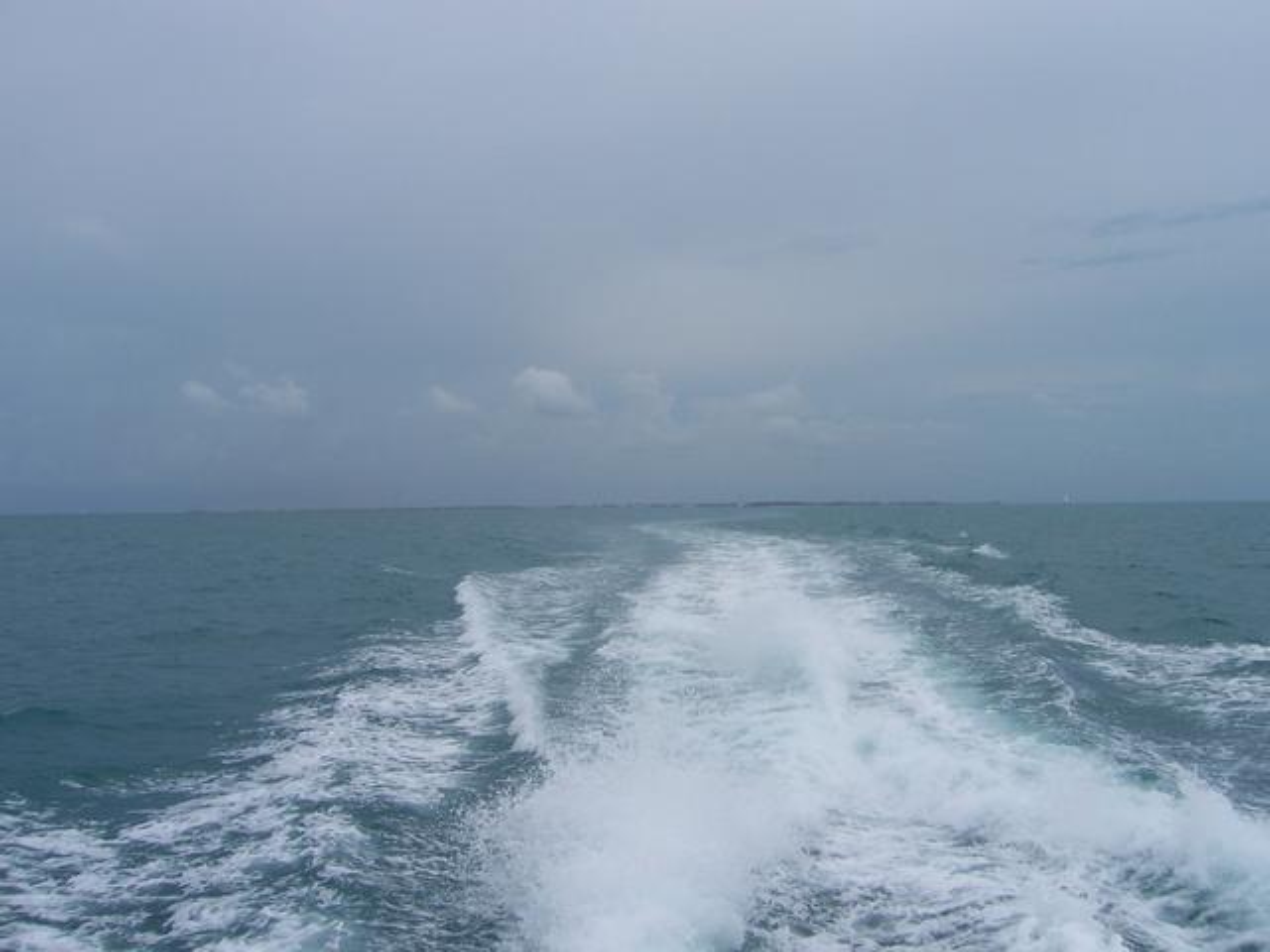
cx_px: 635
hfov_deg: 51.4
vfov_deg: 39.7
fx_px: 1321
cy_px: 476
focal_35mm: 36
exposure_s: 1/250
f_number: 4.8
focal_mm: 6
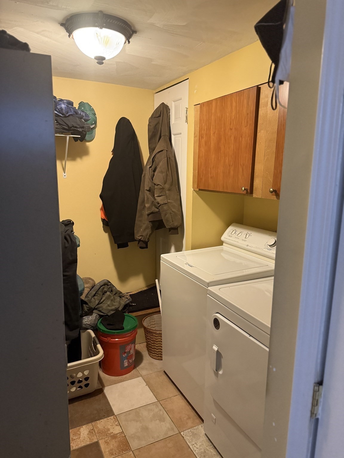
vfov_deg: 71.6
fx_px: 318
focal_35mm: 24
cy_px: 229
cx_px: 172
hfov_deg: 56.8
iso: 400
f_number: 1.78
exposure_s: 1/60
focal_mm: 6.76
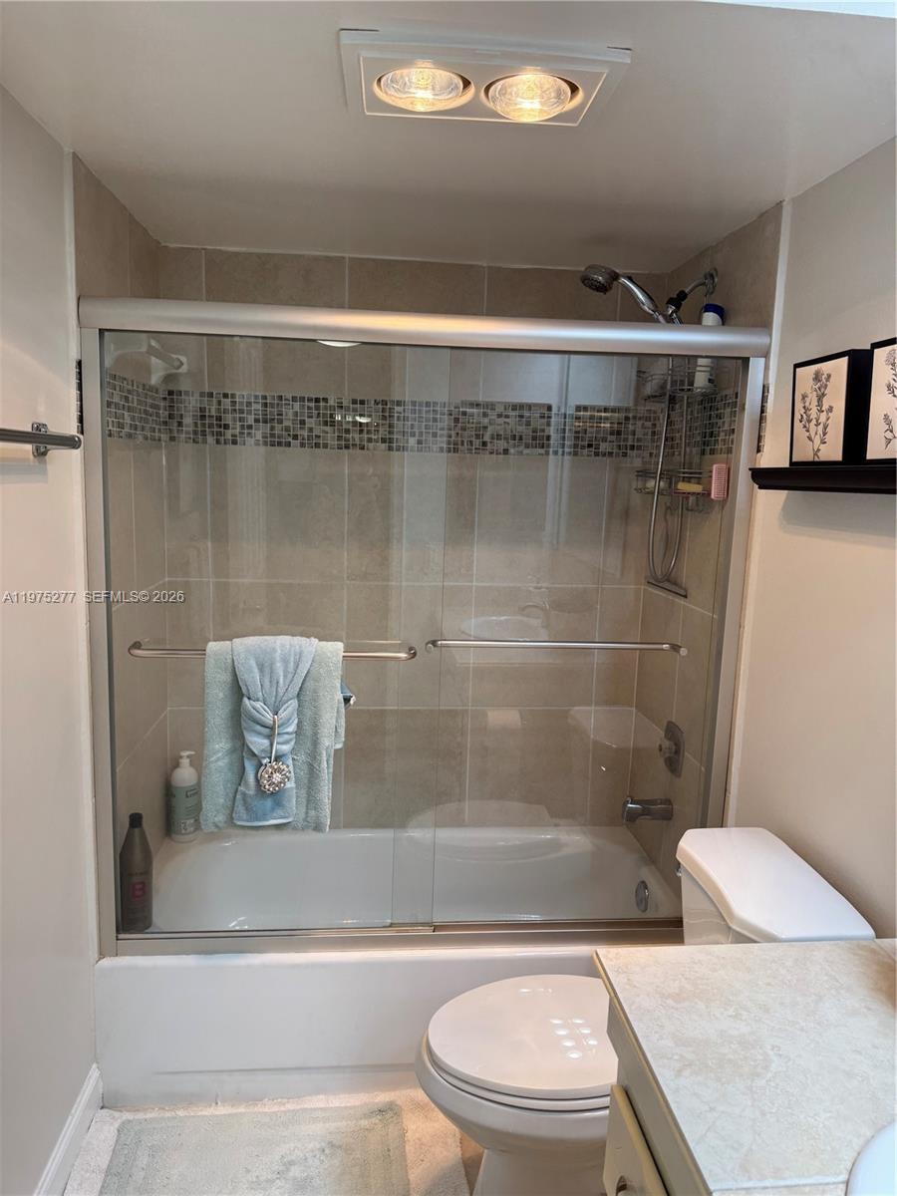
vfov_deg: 71.6
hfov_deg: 56.8
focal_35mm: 24
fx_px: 829
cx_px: 448
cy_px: 598
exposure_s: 1/120
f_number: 1.78
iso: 80
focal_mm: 6.76
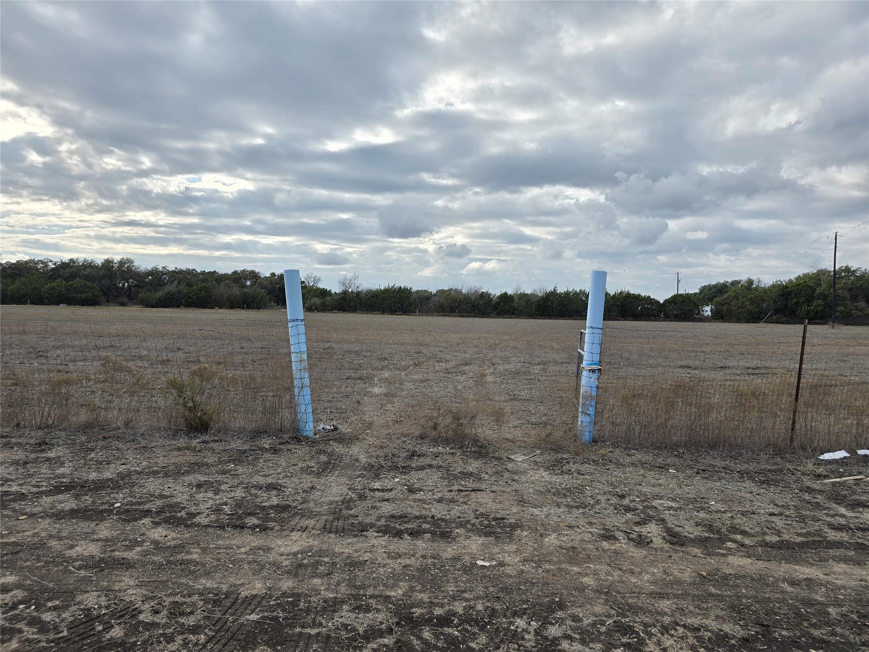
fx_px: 577
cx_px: 434
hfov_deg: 73.9
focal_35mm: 23
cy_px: 326
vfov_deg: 58.9
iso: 12
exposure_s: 1/880
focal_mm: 6.3
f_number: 1.7
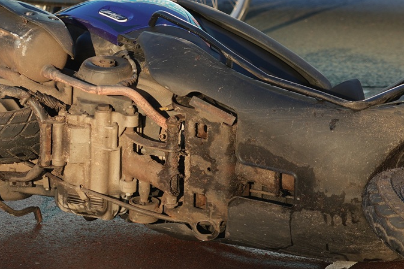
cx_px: 202
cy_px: 65
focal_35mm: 191
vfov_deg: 7.2
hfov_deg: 10.8
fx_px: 2143
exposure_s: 1/320
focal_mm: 67
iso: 100
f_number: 4.5
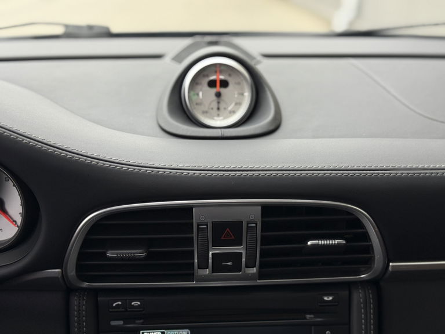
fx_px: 617
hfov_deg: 39.7
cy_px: 167
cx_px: 222
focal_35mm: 48
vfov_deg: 30.3
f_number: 1.78
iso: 64
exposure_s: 1/120
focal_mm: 6.76
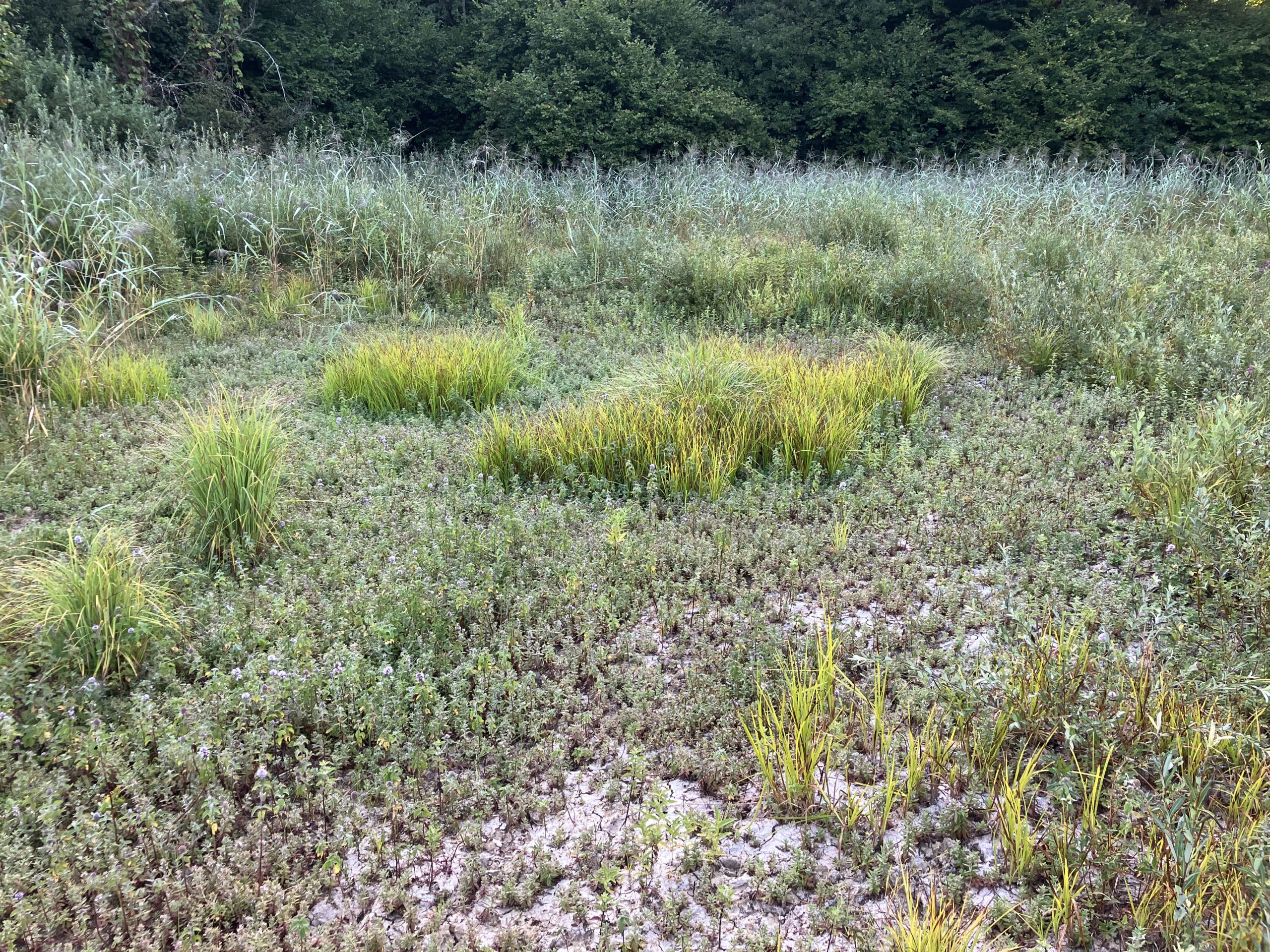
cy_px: 476
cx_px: 635
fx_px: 1027
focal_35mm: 28
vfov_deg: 49.7
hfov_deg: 63.4
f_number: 1.8
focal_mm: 3.99
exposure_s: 1/121
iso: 40
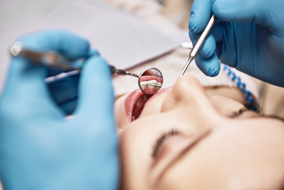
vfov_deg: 19.5
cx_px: 142
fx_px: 552
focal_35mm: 70
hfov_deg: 28.8
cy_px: 95
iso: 500
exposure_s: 1/125
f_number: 4
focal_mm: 70
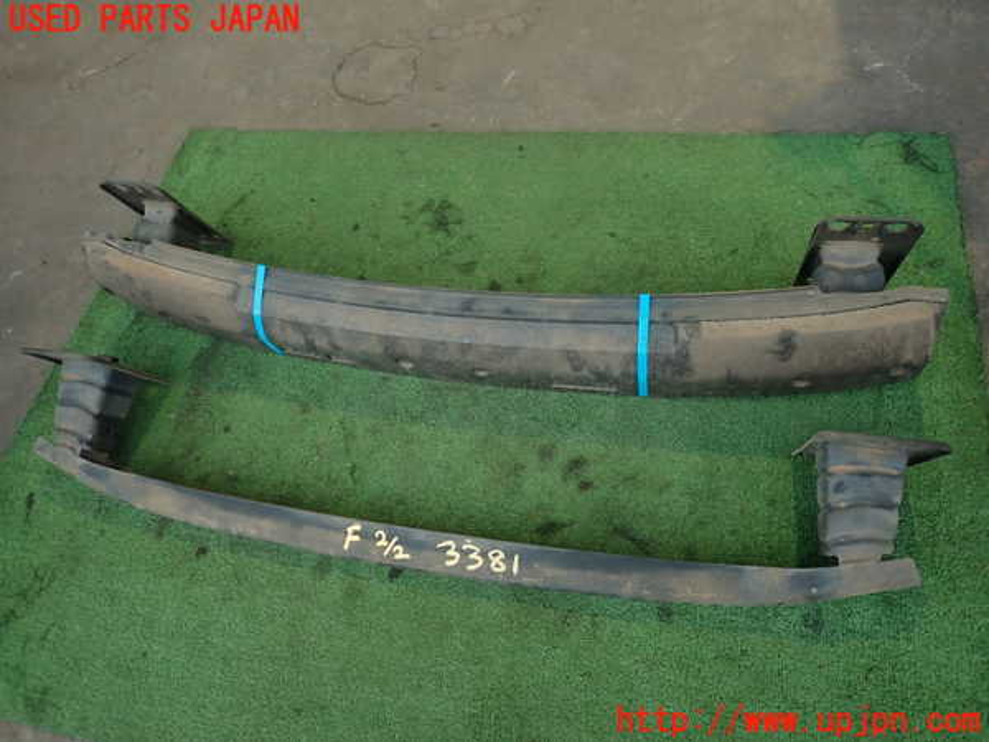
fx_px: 714
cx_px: 494
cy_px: 371
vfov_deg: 54.9
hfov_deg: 69.4
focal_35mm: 25
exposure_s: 1/40
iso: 200
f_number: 2
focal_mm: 4.5
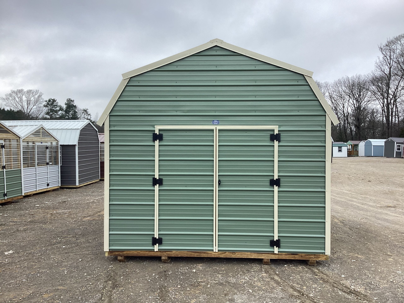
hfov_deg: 58.4
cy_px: 152
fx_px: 362
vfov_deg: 45.4
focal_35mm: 31
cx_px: 202
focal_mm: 3.3
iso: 25
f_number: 2.4
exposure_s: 1/302
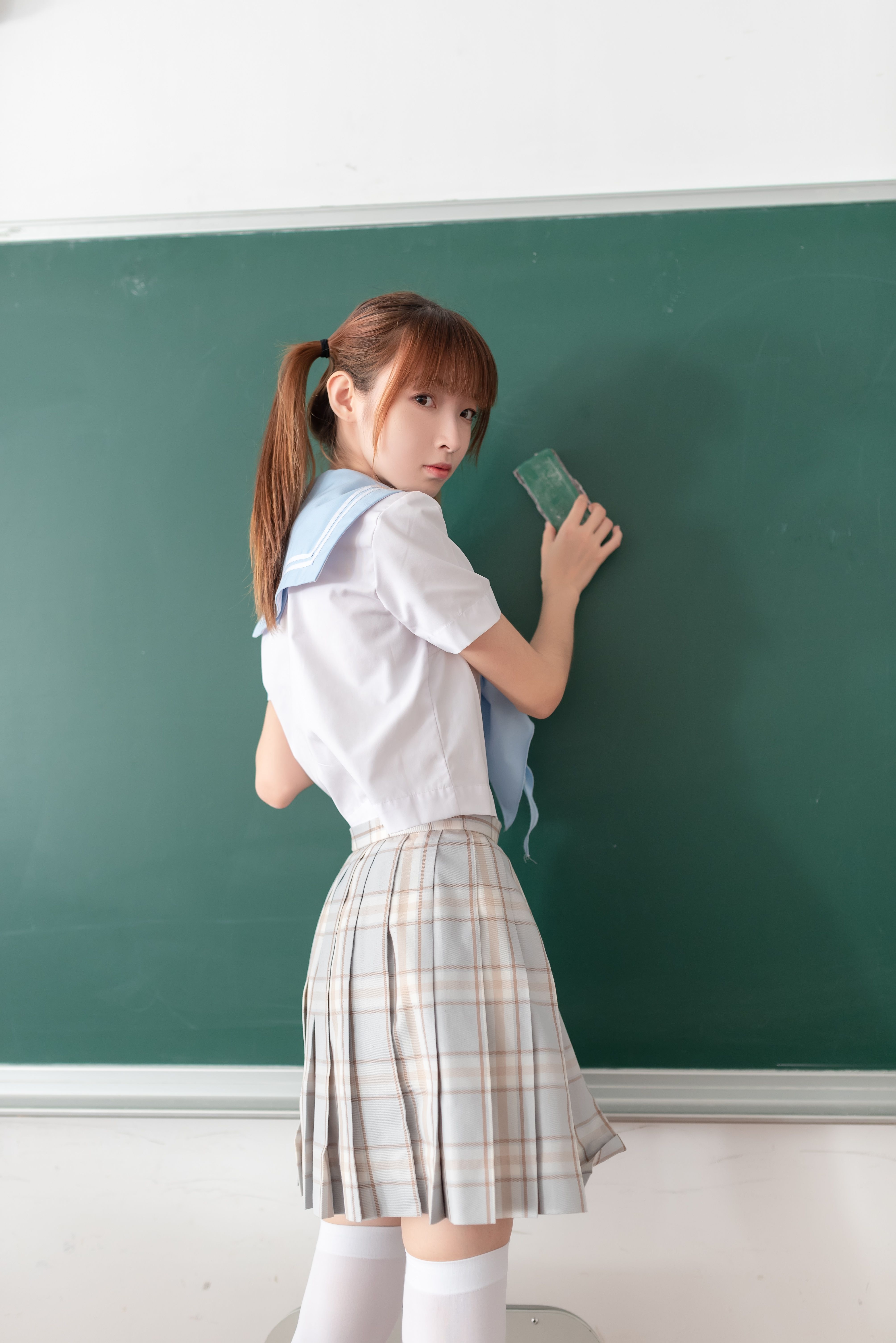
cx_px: 448
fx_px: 1305
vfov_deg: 54.4
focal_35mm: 35
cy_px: 672
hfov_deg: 37.9
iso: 500
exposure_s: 1/125
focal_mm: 35
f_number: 2.2
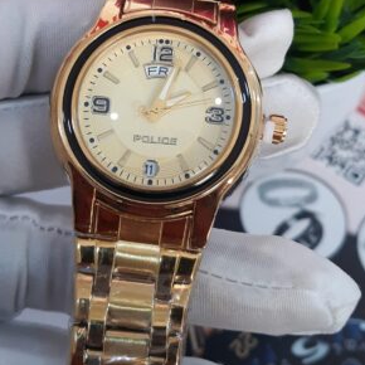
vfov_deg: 29.7
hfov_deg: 30.0
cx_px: 164
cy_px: 104
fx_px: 680
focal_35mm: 57
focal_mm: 3.7
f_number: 1.7
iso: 80
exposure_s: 1/40
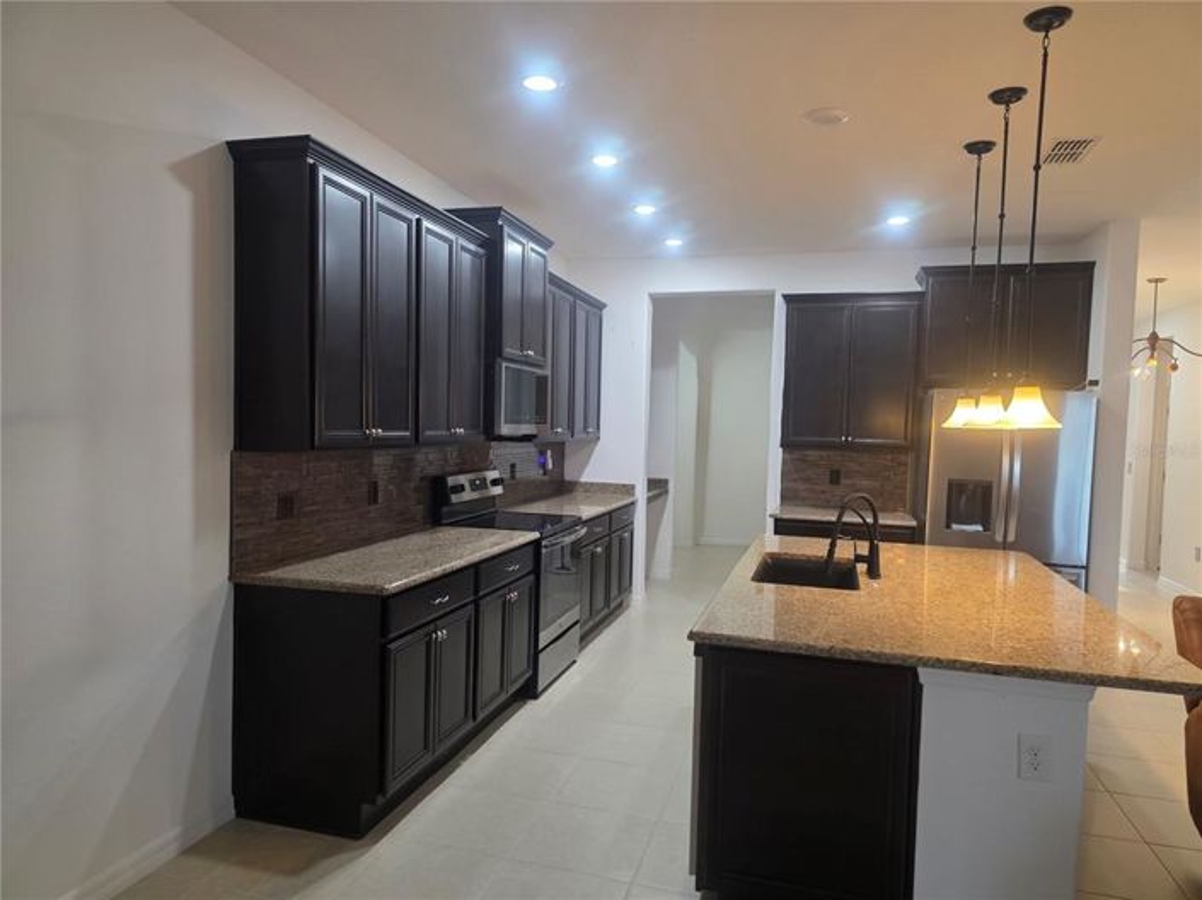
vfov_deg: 58.8
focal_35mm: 23
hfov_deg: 74.0
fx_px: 798
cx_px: 601
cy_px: 450
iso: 320
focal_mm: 6.3
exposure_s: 1/120
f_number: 1.7
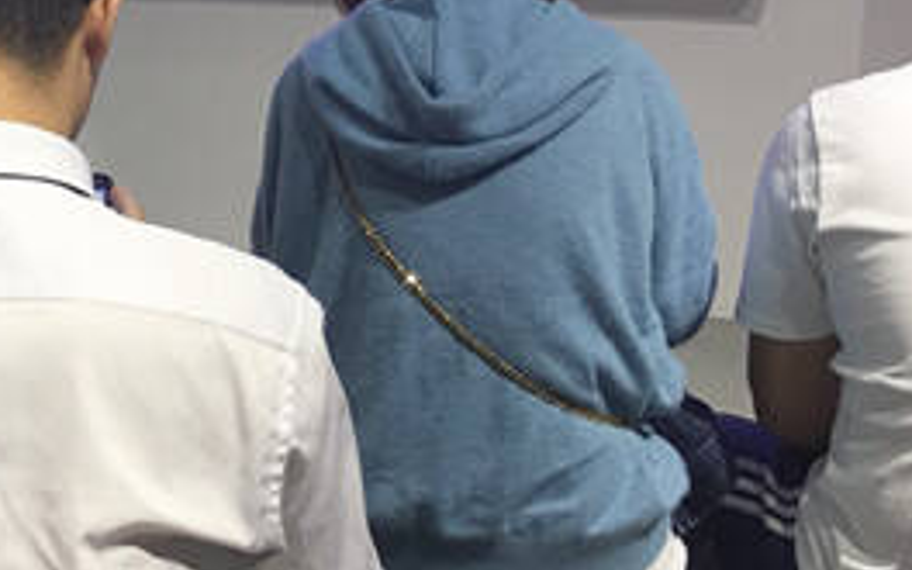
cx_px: 3
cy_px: -107
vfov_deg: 16.1
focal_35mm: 78
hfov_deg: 25.2
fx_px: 1939
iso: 32
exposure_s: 1/33
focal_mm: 4.15
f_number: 2.2
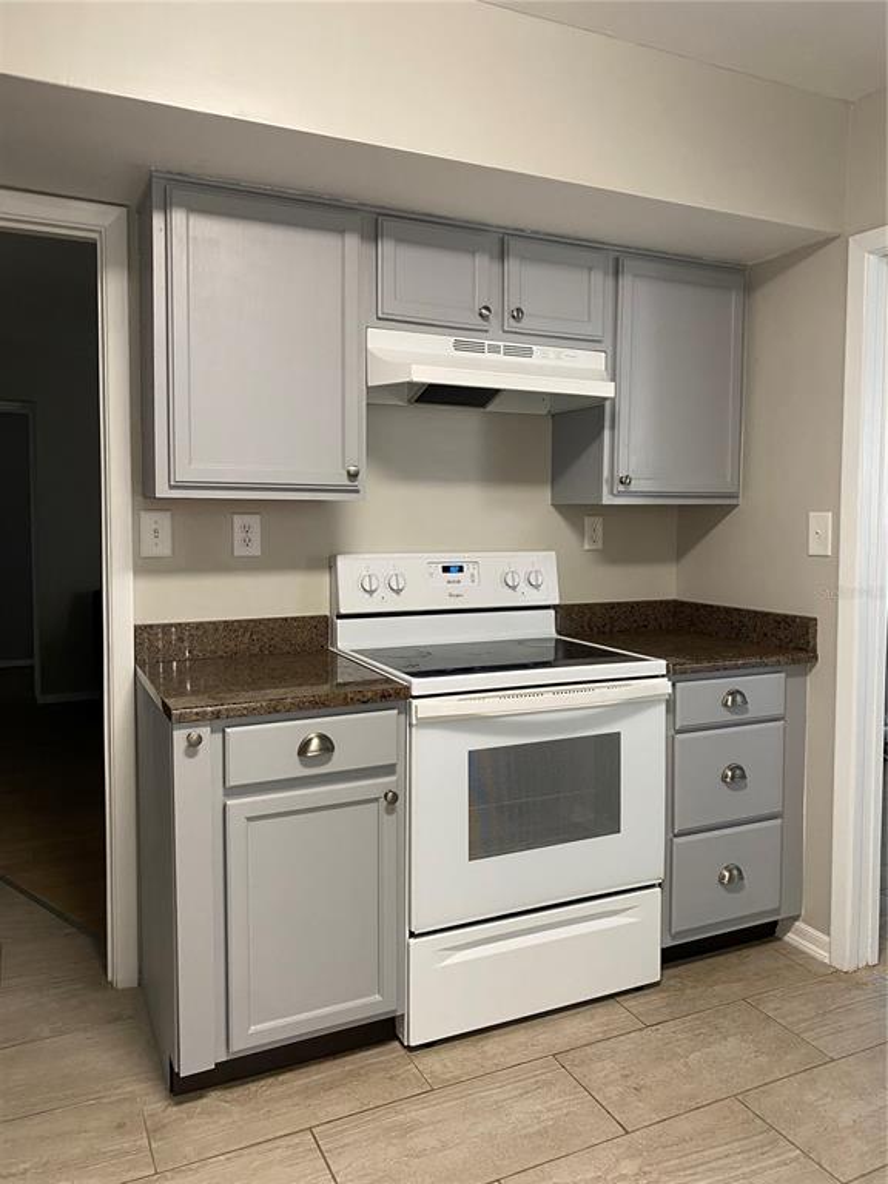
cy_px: 592
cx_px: 444
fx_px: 889
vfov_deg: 67.3
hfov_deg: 53.1
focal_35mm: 26
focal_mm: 4.25
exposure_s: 1/60
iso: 200
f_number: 1.8
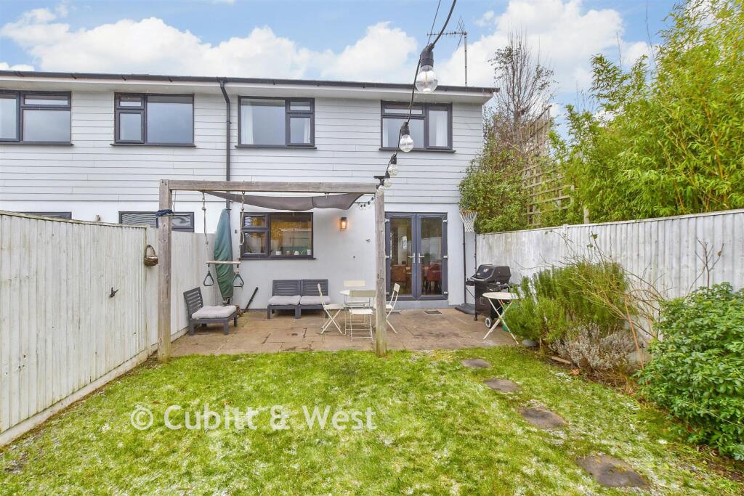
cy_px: 248
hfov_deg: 100.4
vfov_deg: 77.3
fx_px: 310
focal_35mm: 15
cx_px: 372
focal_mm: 10
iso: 160
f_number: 8
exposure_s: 1/60
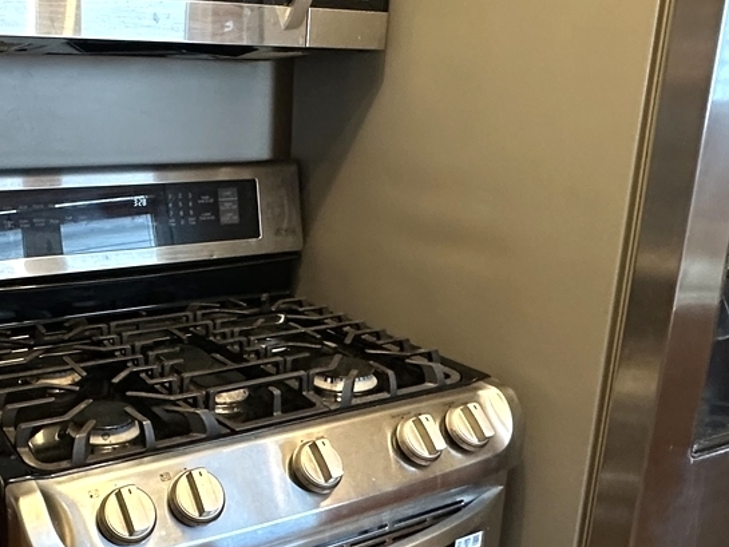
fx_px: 779
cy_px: 296
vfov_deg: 38.7
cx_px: 182
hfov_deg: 48.2
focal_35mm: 37
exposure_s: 1/60
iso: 640
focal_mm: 2.22
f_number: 2.2
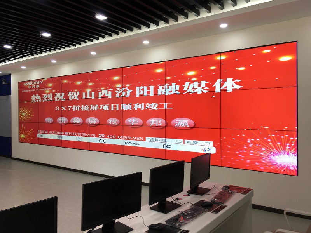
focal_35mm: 29
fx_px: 261
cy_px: 116
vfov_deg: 48.2
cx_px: 156
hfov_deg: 61.7
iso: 32
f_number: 2.2
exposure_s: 1/50
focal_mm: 4.15
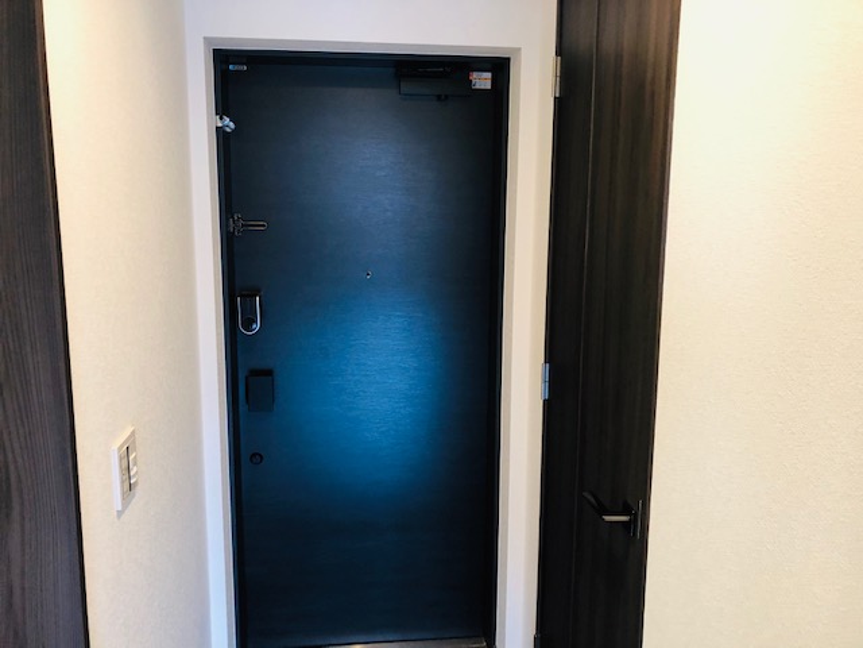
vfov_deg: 49.7
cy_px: 324
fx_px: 698
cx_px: 432
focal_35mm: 28
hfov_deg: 63.4
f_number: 1.8
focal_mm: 3.99
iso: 64
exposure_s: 1/17
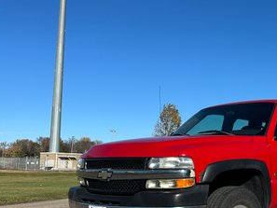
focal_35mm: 51
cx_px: 257
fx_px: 408
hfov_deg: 35.0
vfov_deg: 28.5
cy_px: 131
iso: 80
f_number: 1.78
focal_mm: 6.86
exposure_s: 1/5525
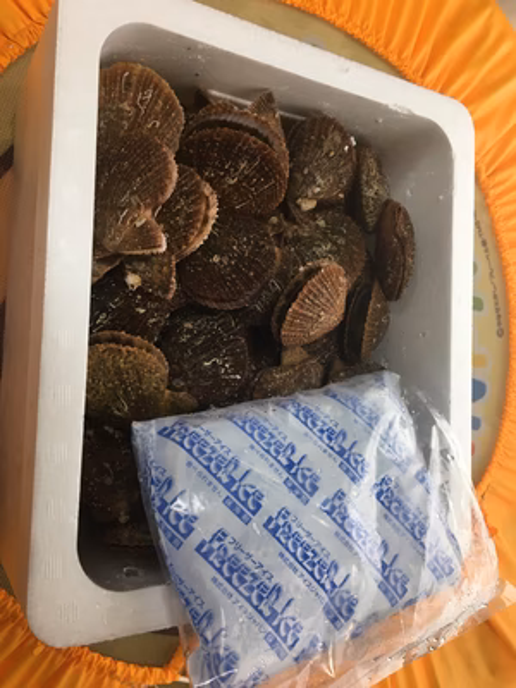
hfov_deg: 48.2
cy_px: 344
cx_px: 258
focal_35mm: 29
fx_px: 576
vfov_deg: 61.7
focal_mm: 4.15
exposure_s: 1/30
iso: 40
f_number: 2.2
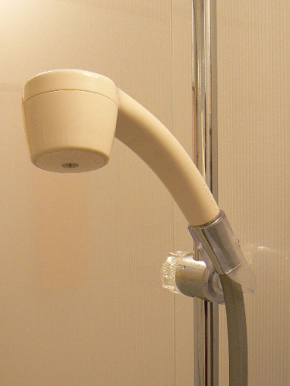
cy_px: 193
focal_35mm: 56
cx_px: 145
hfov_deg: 26.1
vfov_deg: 34.3
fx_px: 626
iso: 200
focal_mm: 6.9
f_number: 2.8
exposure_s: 1/30
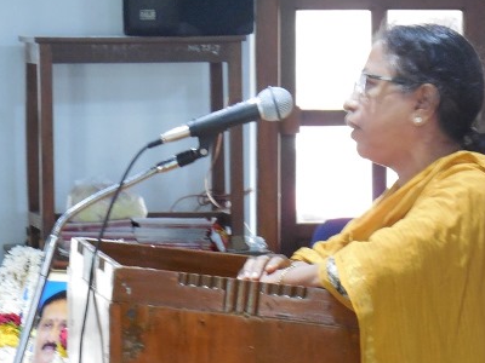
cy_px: 258
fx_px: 3251
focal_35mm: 232
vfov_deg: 6.4
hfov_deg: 8.5
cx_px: 207
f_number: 5.1
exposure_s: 1/5
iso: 800
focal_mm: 25.8
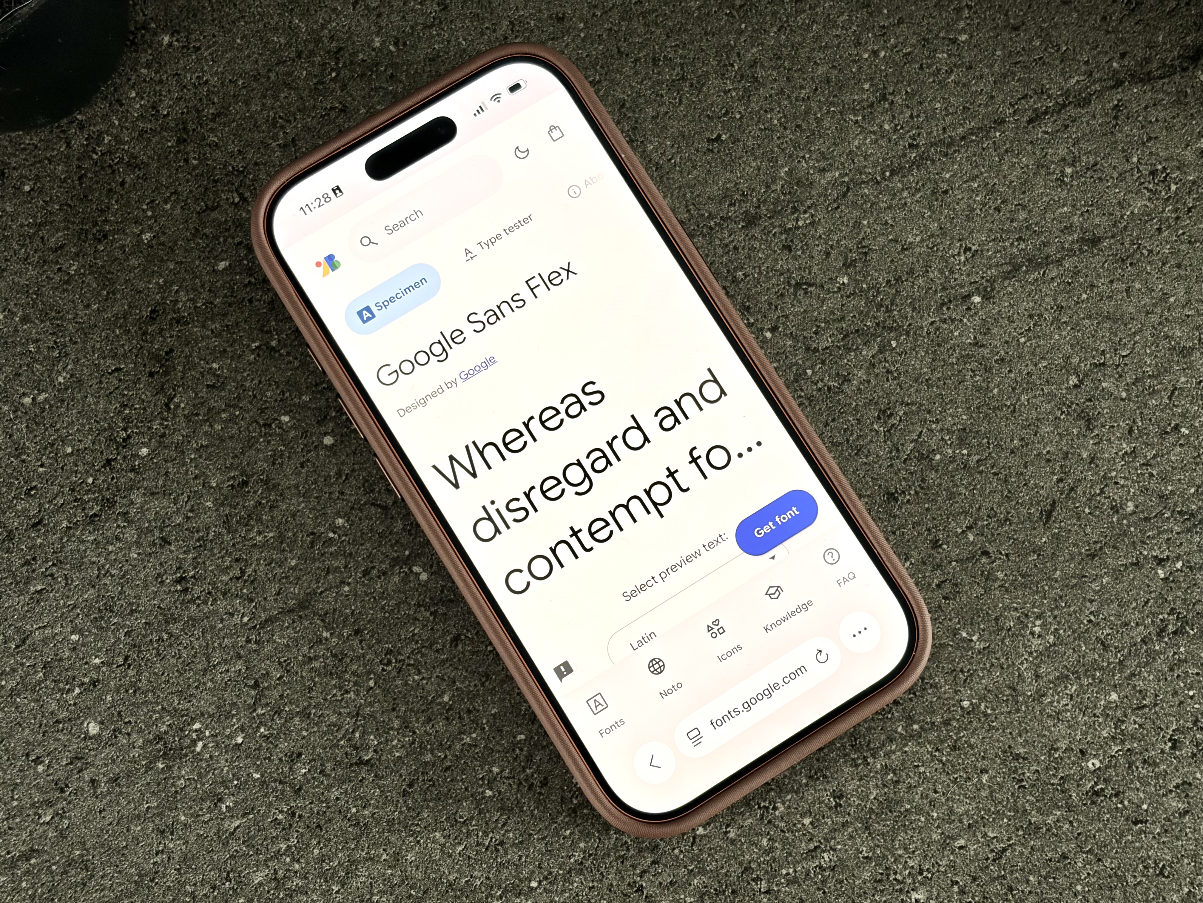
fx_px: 1807
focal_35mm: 52
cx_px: 602
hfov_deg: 36.8
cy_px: 452
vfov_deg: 28.0
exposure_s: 1/60
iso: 64
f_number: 1.6
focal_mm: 5.96
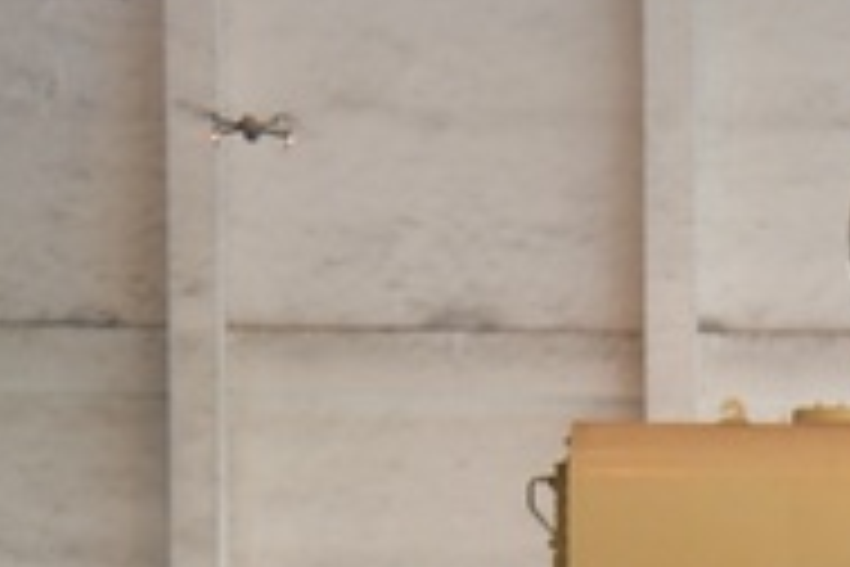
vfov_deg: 6.4
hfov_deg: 9.6
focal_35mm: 210
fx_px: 4958
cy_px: 878
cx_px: 1097
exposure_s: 1/200
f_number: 4
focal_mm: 55
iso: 2500
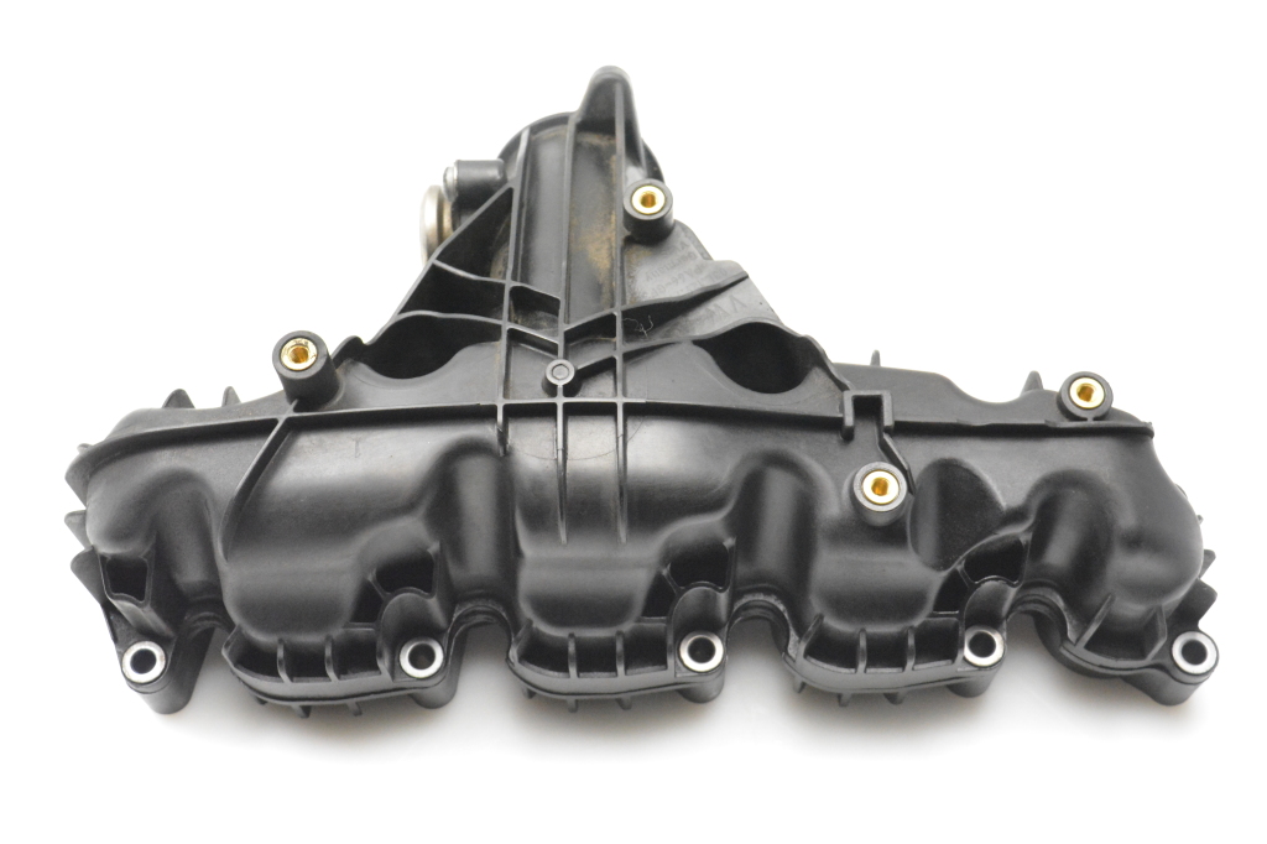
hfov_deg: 38.9
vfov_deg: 26.5
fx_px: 1794
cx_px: 634
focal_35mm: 51
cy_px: 422
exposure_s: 1/320
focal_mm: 34
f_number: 9
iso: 6400
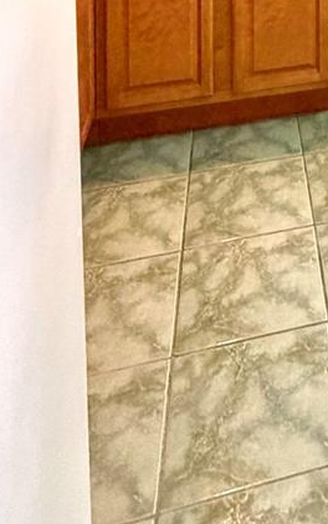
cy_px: -269
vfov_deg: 26.6
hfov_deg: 20.9
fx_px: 772
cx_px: 471
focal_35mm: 54
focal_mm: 2.22
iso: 250
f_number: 2.2
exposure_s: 1/60
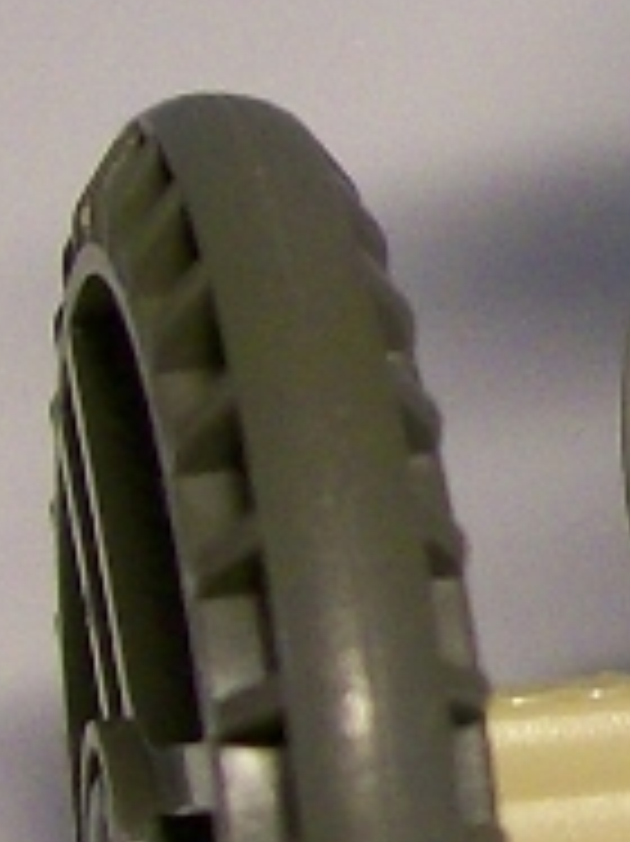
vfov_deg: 8.9
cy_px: -27
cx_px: 1476
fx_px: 5393
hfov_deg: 6.4
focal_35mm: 222
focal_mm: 6
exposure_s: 1/32
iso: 112
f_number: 2.7
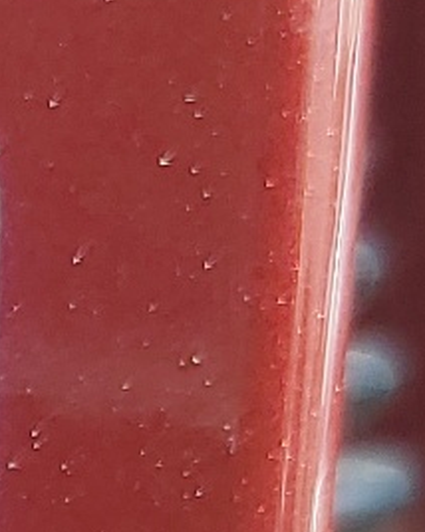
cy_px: 1357
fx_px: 3180
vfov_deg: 8.6
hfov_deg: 7.0
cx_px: -737
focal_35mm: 202
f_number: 1.5
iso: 50
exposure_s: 1/370
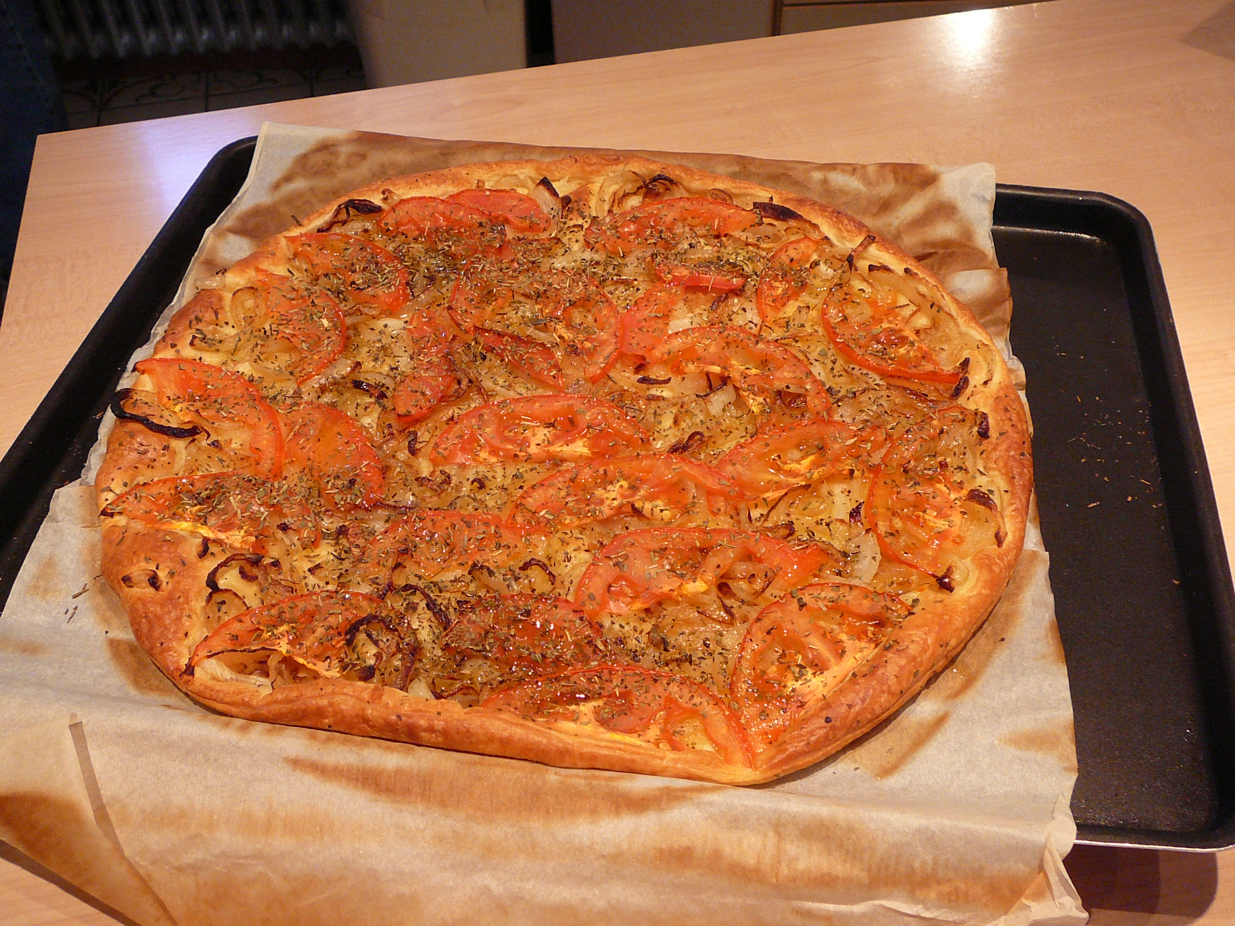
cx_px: 618
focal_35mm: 35
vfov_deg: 40.7
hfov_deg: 52.6
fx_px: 1249
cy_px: 463
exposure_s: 1/10
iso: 200
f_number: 2.8
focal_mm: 5.2
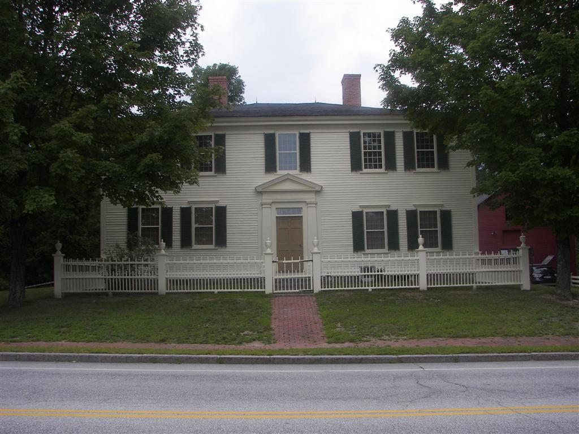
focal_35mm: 36
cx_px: 290
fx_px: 602
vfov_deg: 39.7
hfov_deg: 51.4
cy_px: 217
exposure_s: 1/500
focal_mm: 6
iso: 64
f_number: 4
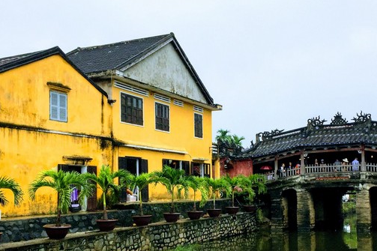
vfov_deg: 27.7
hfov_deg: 40.9
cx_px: 227
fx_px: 502
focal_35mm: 48
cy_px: 181
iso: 32
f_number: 2.2
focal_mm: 4.15
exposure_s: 1/599
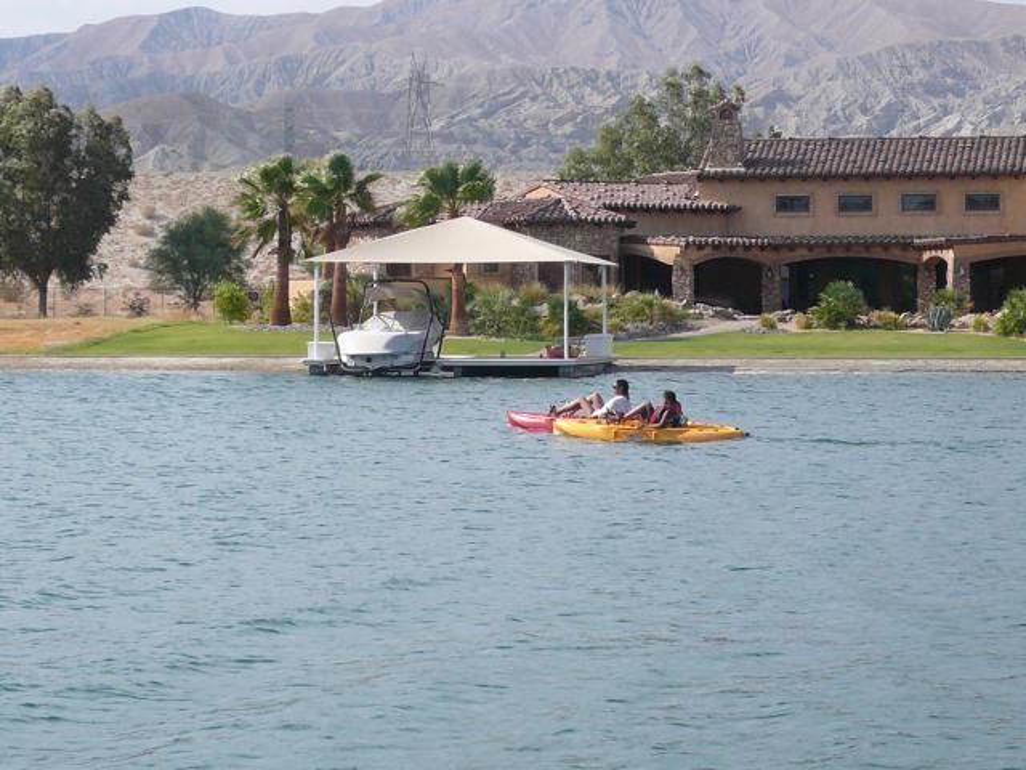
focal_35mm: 109
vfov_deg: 13.6
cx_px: 513
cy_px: 385
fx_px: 3231
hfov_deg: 18.0
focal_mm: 12
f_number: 4.5
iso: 100
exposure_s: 1/640
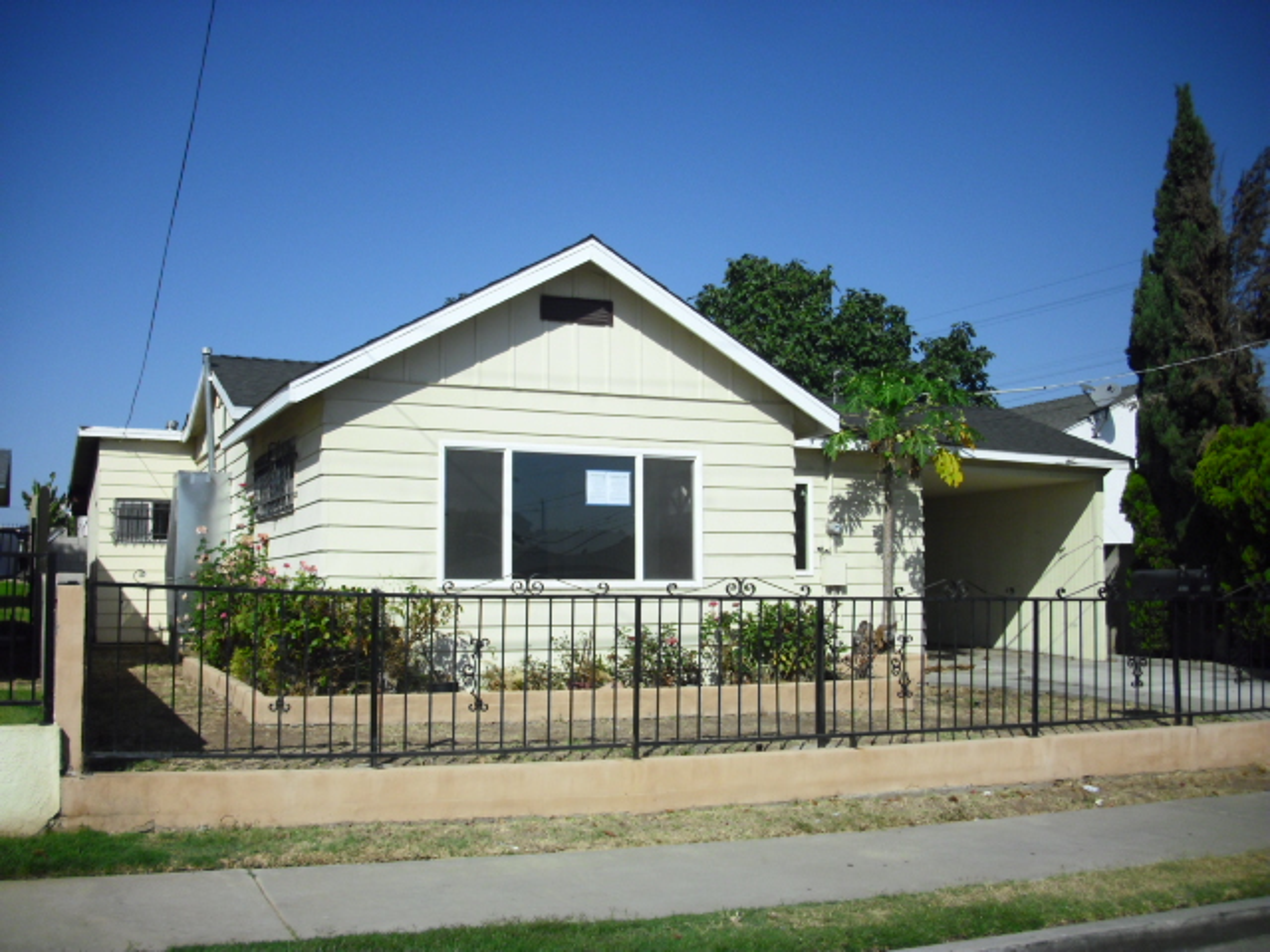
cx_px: 635
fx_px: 1394
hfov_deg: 49.0
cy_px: 476
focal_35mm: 38
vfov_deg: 37.7
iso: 100
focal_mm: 6.2
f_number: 8
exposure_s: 1/400
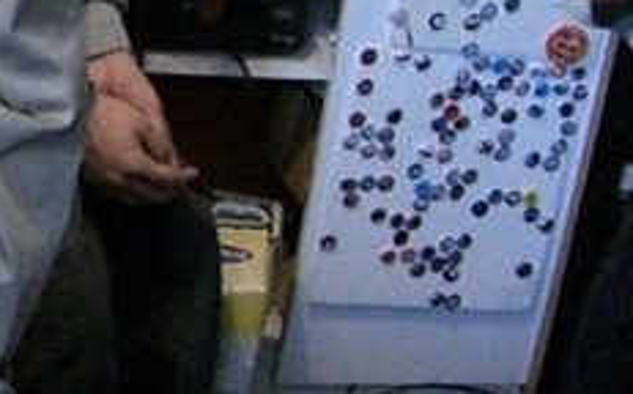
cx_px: -271
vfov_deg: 10.5
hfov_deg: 15.9
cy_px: -103
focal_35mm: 122
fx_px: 2103
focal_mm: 6.2
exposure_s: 1/40
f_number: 2.7
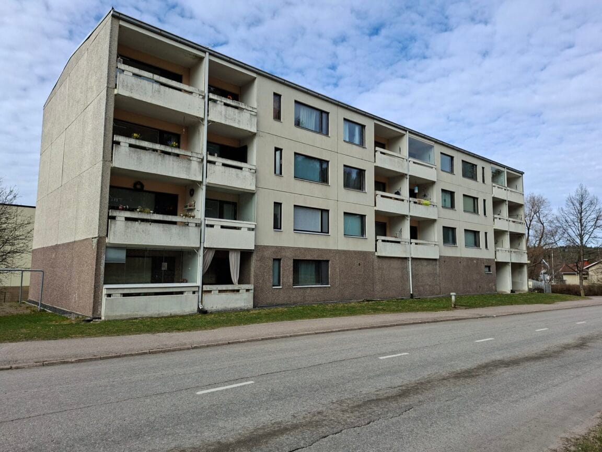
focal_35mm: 23
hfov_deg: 73.9
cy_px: 226
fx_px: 400
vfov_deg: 58.9
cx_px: 301
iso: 50
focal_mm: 5.54
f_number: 1.8
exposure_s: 1/1101
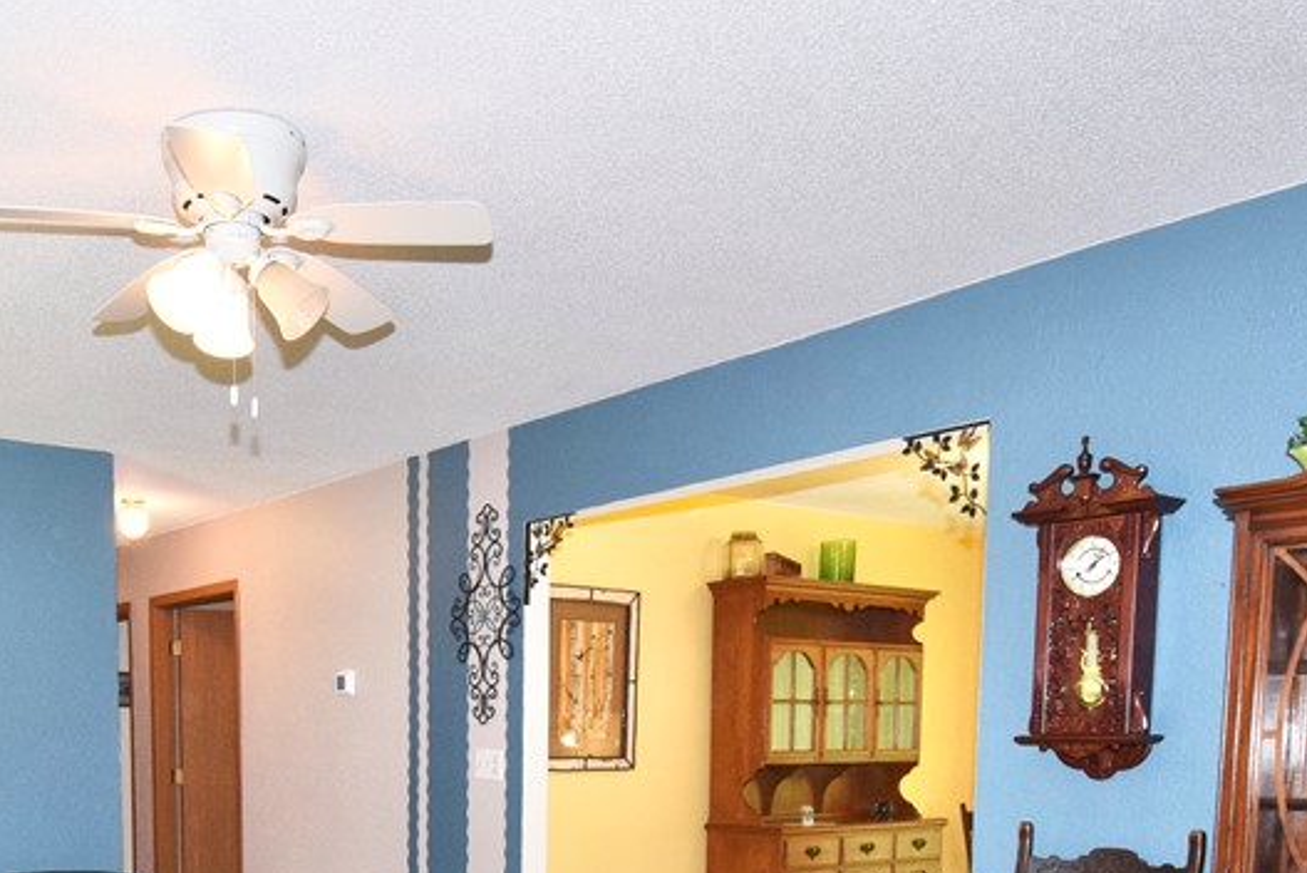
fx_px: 1290
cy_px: 851
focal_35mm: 36
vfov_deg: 34.4
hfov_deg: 51.5
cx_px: 330
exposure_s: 1/60
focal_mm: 11.5
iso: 800
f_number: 7.1
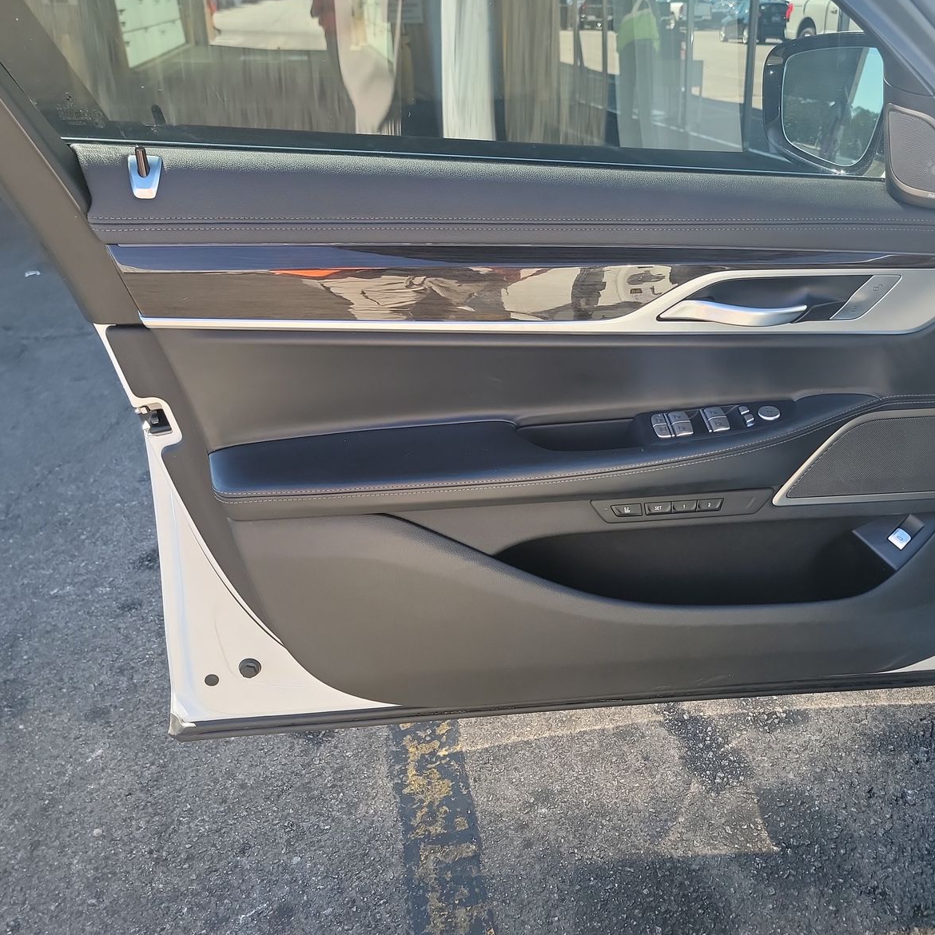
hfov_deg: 55.0
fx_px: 886
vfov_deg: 55.6
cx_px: 587
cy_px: 475
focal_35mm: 29
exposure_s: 1/119
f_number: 1.8
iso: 65
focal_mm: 6.7
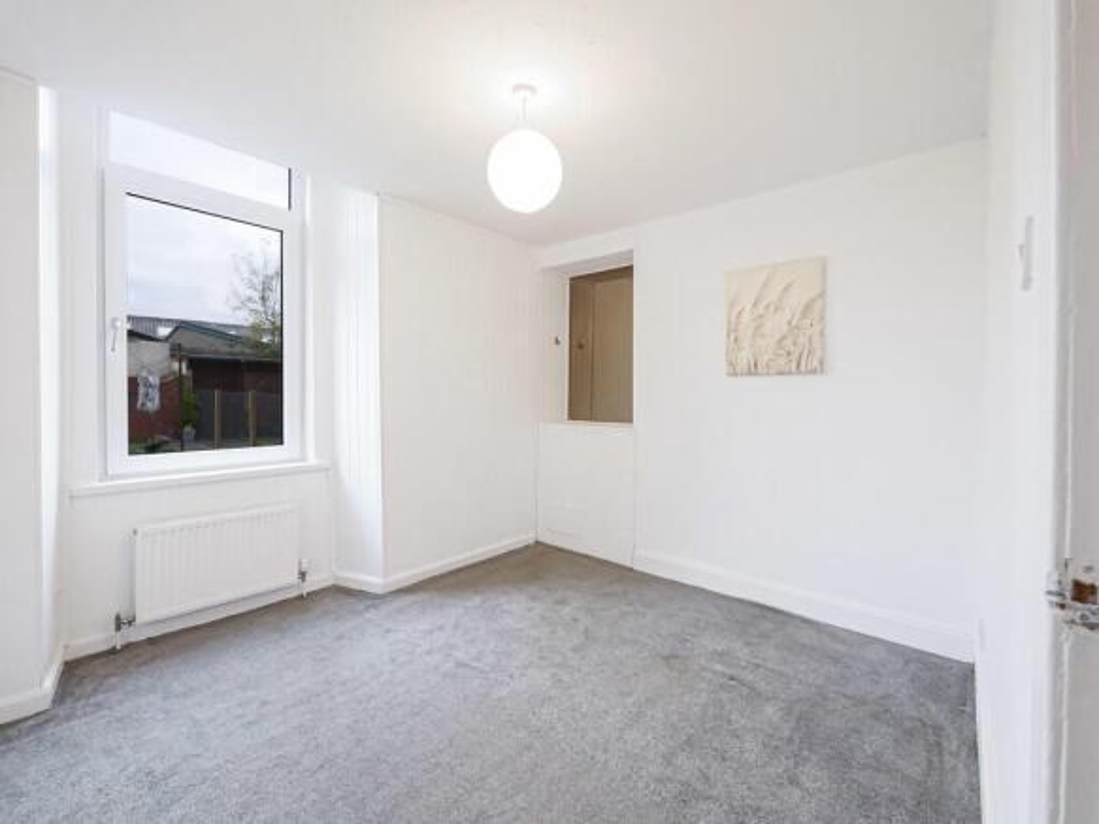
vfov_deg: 85.7
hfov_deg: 102.1
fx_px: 444
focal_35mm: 14
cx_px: 550
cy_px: 412
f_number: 4
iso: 3200
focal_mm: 7
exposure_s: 1/80
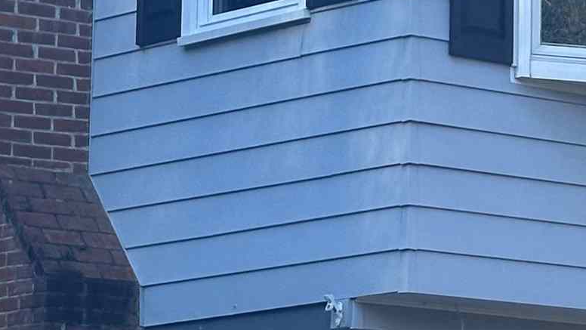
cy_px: 127
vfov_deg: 5.9
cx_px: 769
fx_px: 3217
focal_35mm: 207
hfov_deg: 10.2
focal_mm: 6.86
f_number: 1.78
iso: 64
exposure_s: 1/694
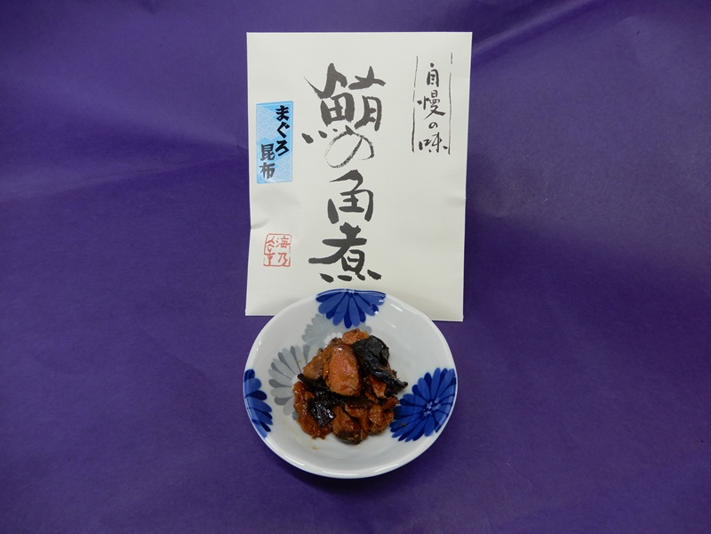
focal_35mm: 24
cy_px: 267
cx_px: 356
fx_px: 493
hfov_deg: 71.6
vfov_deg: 56.8
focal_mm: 4.3
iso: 80
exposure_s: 1/30
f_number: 3.4
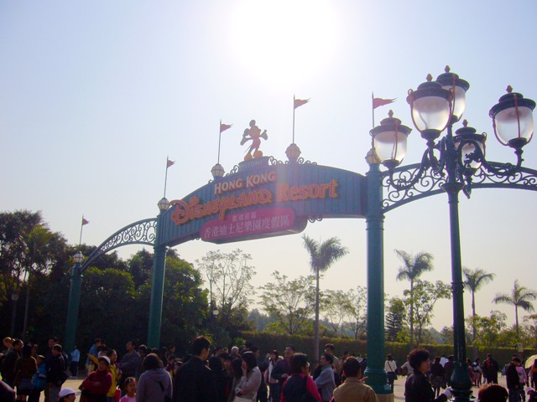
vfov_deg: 40.7
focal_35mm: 35
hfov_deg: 52.6
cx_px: 268
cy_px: 201
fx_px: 543
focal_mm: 5.8
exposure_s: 1/2000
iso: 80
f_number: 5.6
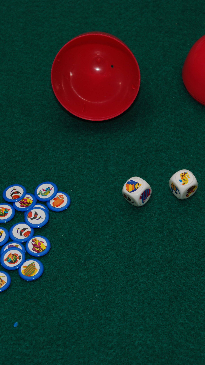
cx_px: 185
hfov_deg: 10.7
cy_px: 182
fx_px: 1092
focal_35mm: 113
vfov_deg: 18.9
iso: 100
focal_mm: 48
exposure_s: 1/200
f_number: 8
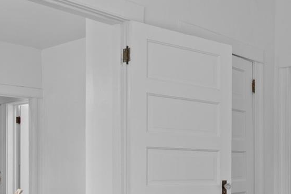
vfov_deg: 26.8
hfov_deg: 34.2
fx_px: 396
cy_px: 164
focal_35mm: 49
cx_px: 330
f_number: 8
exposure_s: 1/3
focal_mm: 17
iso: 400
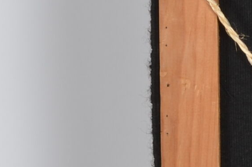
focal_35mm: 488
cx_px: 758
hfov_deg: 4.1
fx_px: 3408
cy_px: -86
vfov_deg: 2.8
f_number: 11
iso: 100
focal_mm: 50
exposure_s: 1/125
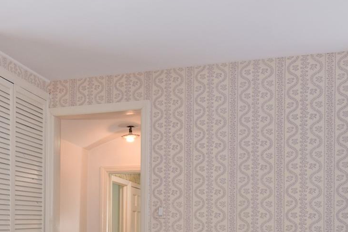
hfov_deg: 40.6
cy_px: 260
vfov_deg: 26.5
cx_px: 68
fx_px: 448
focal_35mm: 46
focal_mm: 11
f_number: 8
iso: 640
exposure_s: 1/80
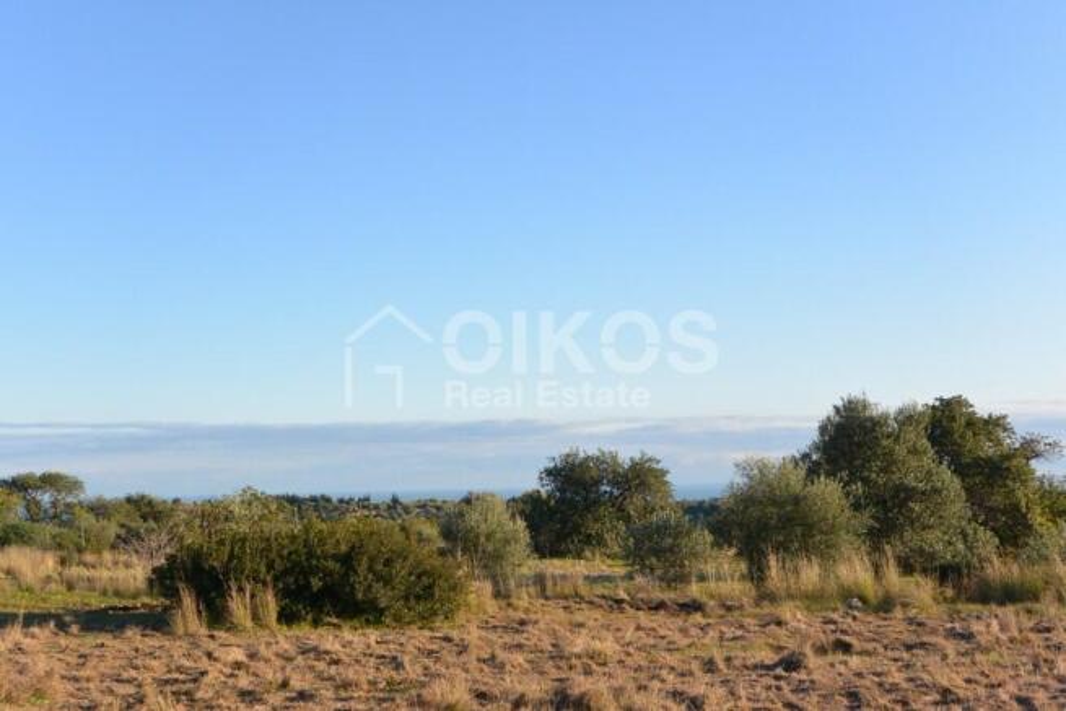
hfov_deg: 43.6
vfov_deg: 29.9
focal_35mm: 45
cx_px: 533
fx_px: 1333
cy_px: 356
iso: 160
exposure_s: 1/500
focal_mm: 16.9
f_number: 5.6
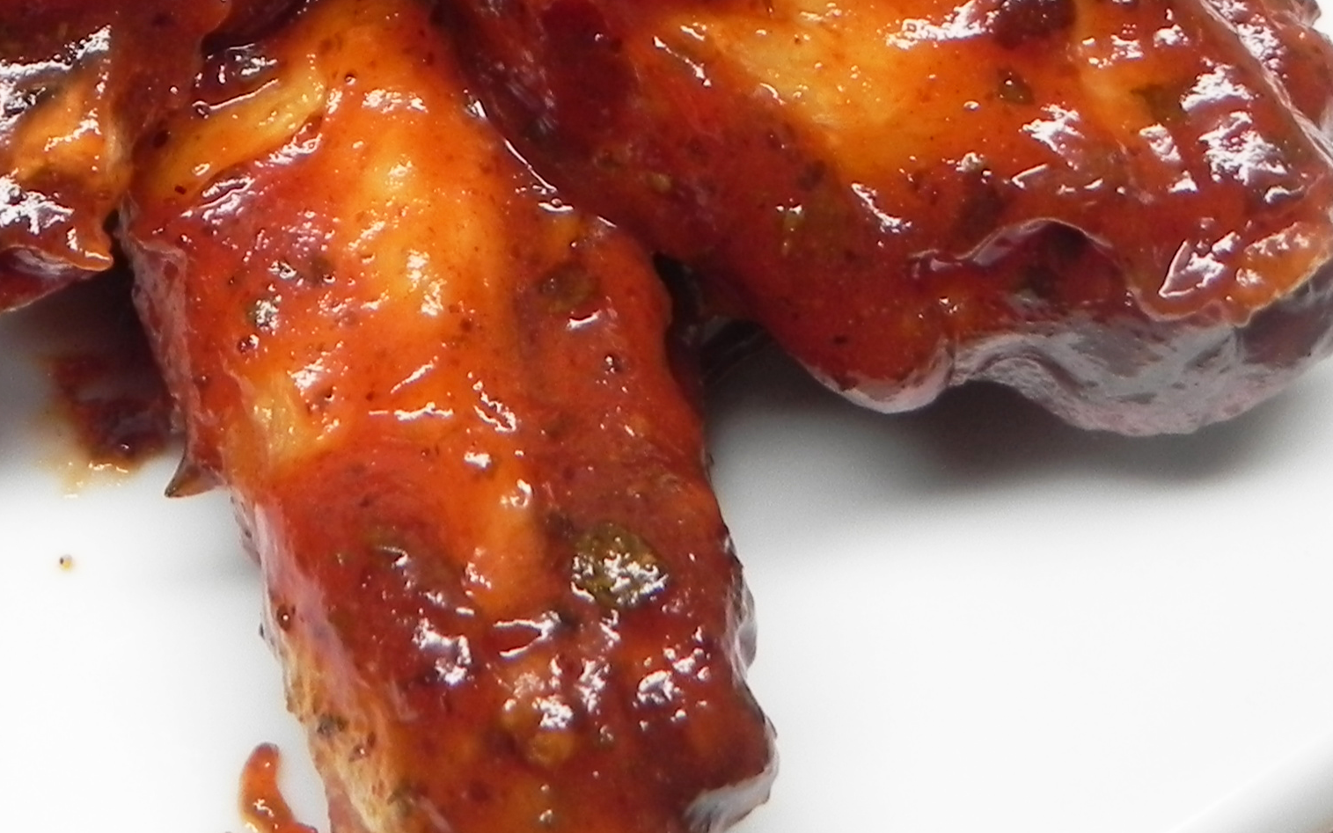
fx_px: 2688
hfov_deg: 27.0
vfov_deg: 17.0
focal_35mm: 74
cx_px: 172
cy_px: -98
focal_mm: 5.2
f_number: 2.8
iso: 160
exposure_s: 1/39
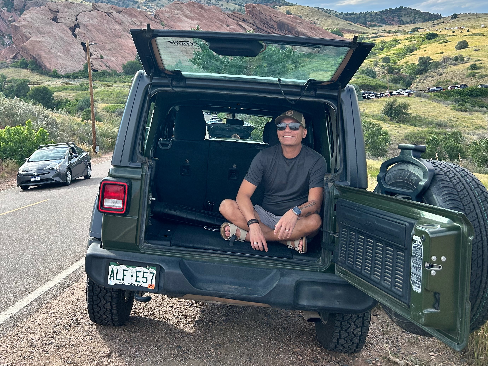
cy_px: 106
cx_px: 170
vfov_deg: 37.1
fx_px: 536
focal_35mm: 38
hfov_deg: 48.3
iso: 50
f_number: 1.5
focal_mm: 5.7
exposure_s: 1/2123
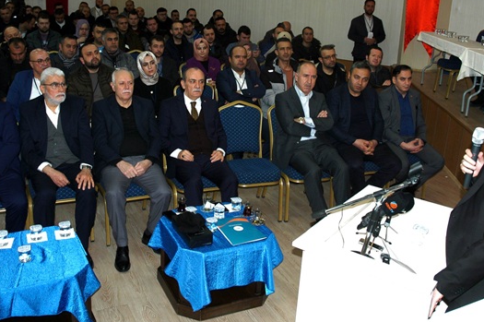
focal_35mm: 37
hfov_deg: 51.9
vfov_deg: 35.5
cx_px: 249
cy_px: 109
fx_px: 497
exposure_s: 1/60
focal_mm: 18
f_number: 4.5
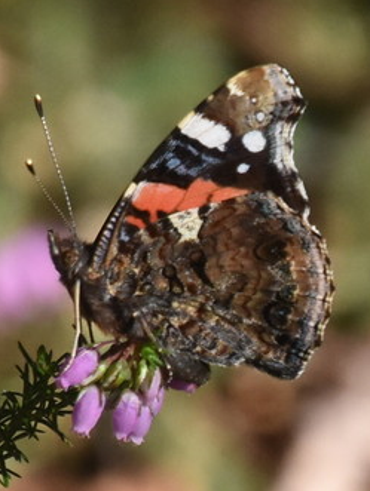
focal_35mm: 653
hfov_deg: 2.3
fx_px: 9288
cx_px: 152
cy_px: 245
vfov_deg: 3.0
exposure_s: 1/1000
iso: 800
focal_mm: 300
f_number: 8
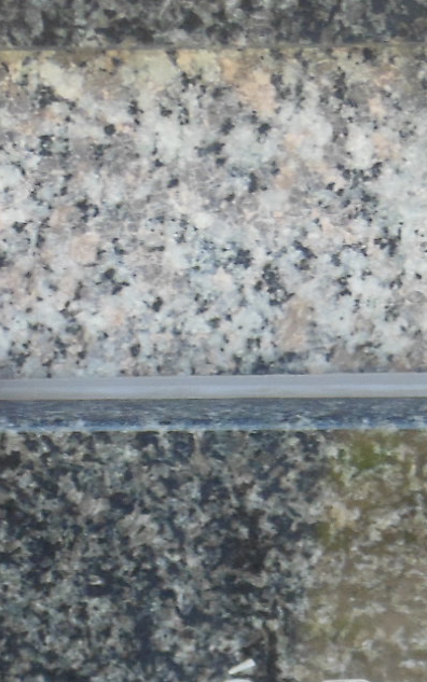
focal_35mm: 251
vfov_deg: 8.3
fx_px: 4670
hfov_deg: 5.2
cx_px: 353
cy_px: 861
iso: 125
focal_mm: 11.7
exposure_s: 1/160
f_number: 4.3
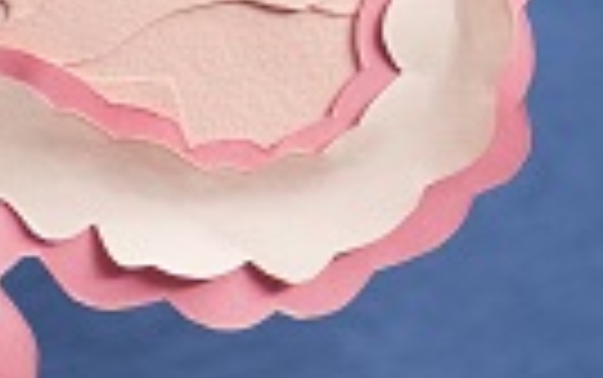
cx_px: -212
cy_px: -263
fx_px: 8306
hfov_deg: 4.1
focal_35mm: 505
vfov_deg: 2.6
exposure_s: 1/160
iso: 100
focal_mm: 55
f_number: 5.6
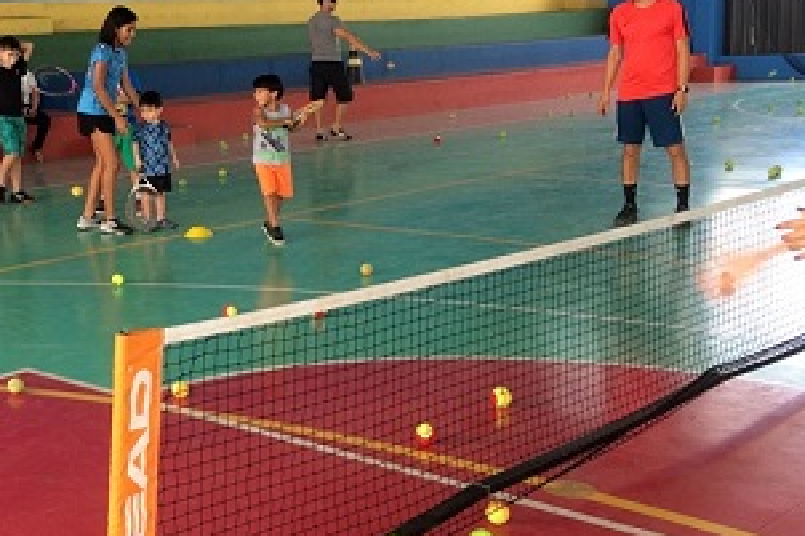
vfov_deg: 22.6
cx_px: 75
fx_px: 1341
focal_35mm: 60
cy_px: 219
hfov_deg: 31.8
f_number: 2.2
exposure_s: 1/60
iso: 40
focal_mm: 4.15
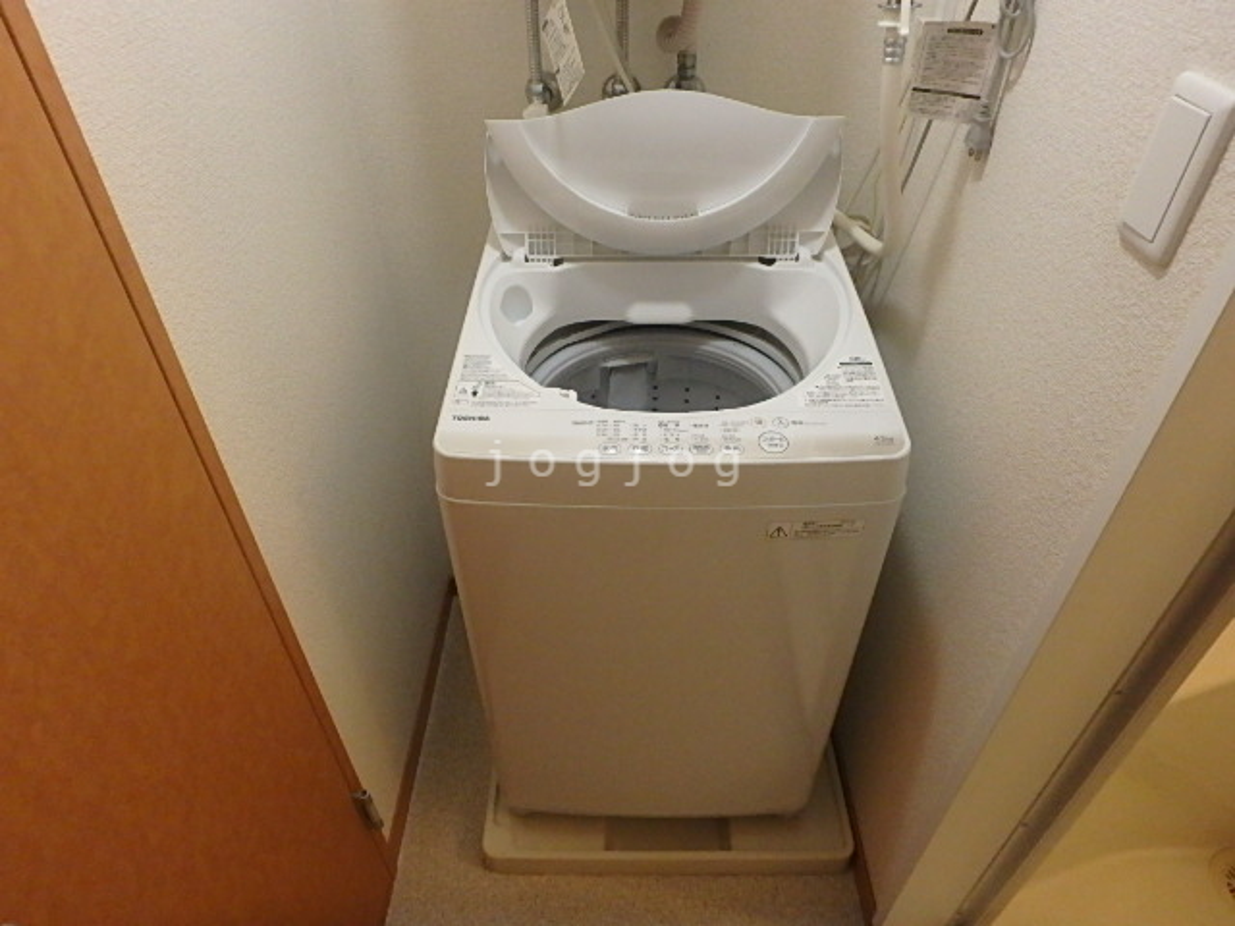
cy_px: 463
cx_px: 618
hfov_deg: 79.0
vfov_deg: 63.4
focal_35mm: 21
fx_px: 749
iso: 800
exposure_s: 1/30
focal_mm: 3.7
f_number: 3.5
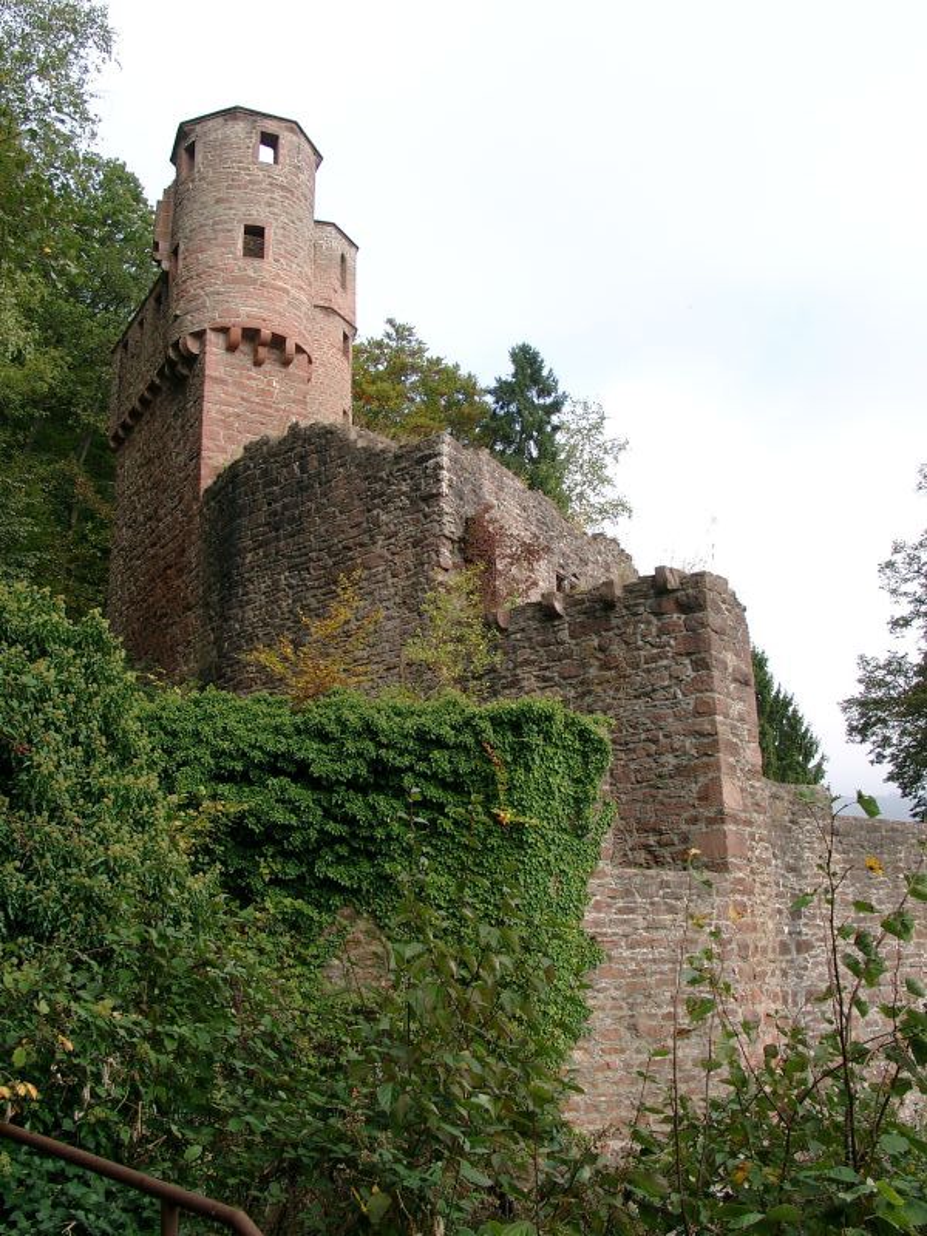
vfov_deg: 54.0
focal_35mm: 34
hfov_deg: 41.8
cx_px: 464
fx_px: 1214
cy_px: 618
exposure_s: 1/322
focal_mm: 7.13
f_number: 4
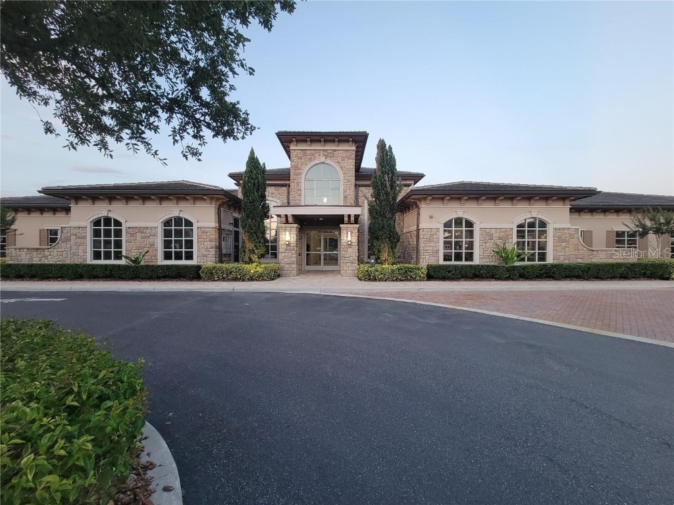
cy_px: 252
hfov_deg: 106.2
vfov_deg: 89.9
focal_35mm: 13
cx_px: 337
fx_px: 253
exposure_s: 1/60
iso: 125
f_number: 2.2
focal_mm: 2.2
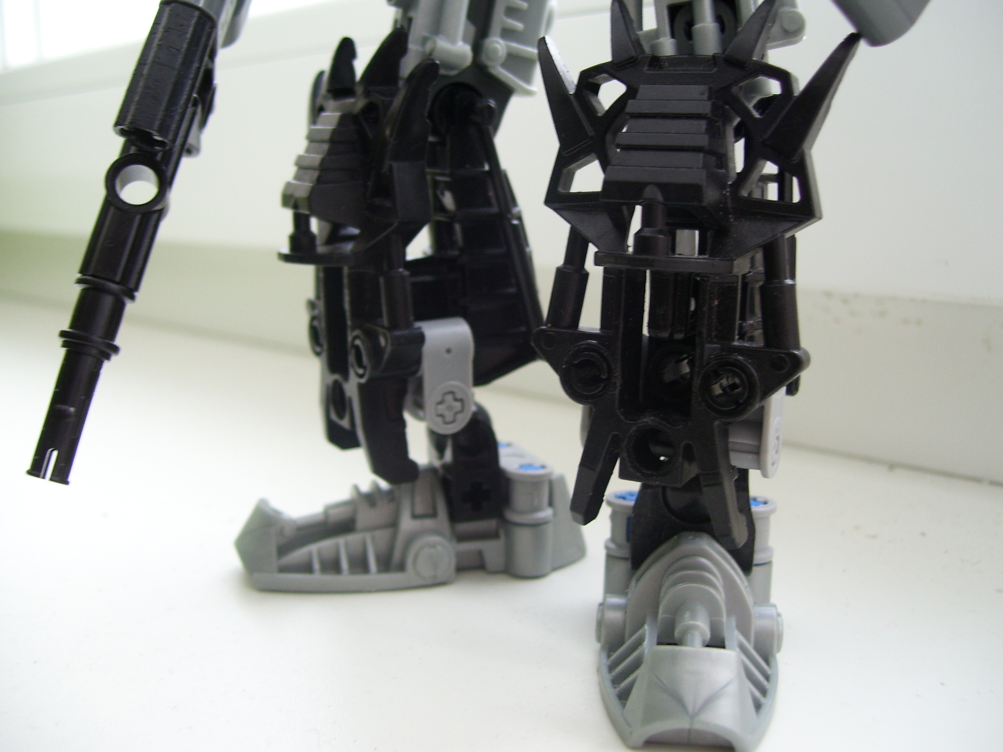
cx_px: 502
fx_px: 1072
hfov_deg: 50.1
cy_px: 376
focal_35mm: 37
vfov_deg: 38.7
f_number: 2.7
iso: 80
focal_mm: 6
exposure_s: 1/60
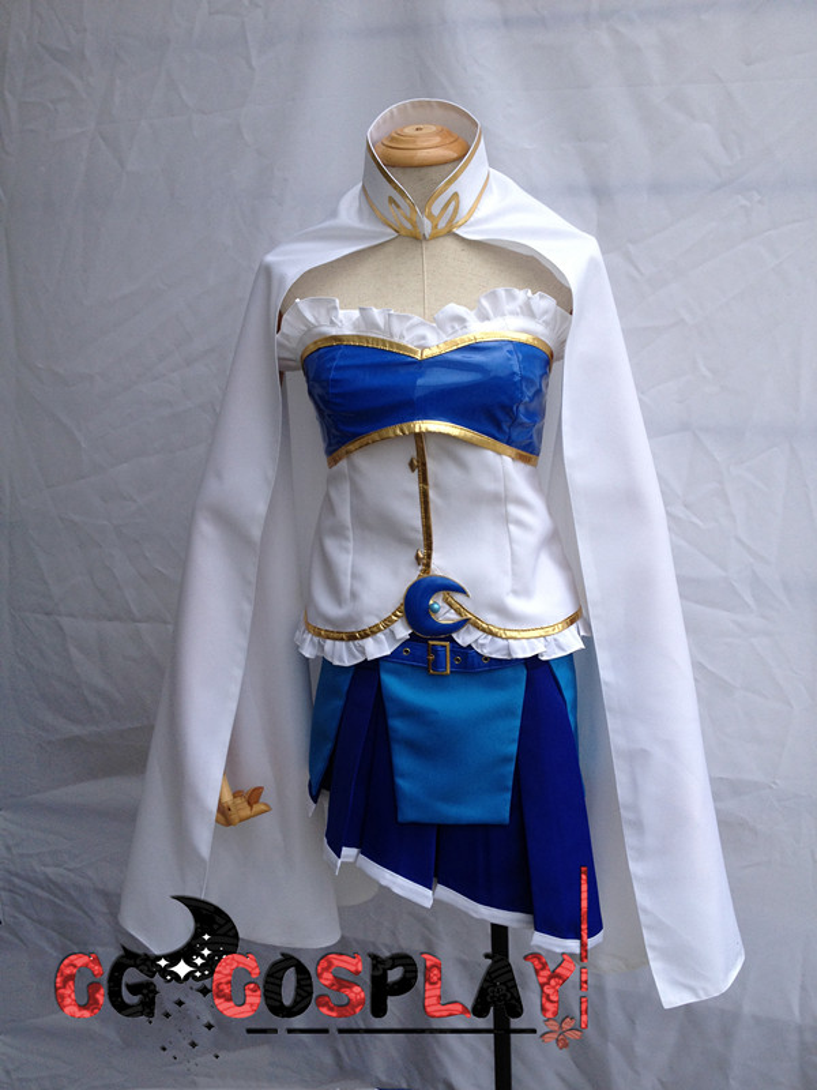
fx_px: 1101
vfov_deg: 52.6
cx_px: 408
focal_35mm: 35
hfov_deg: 40.7
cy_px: 545
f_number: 2.4
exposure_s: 1/480
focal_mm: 4.28
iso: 64
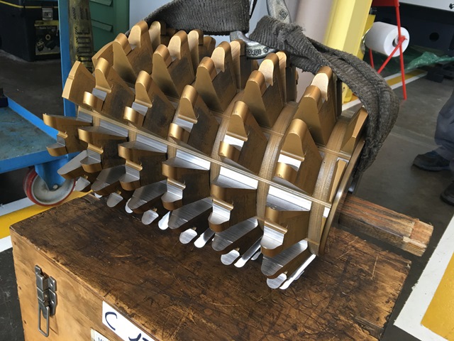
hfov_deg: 61.7
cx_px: 227
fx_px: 380
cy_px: 170
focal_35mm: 29
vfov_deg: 48.2
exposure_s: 1/17
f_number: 2.2
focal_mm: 4.15
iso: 32
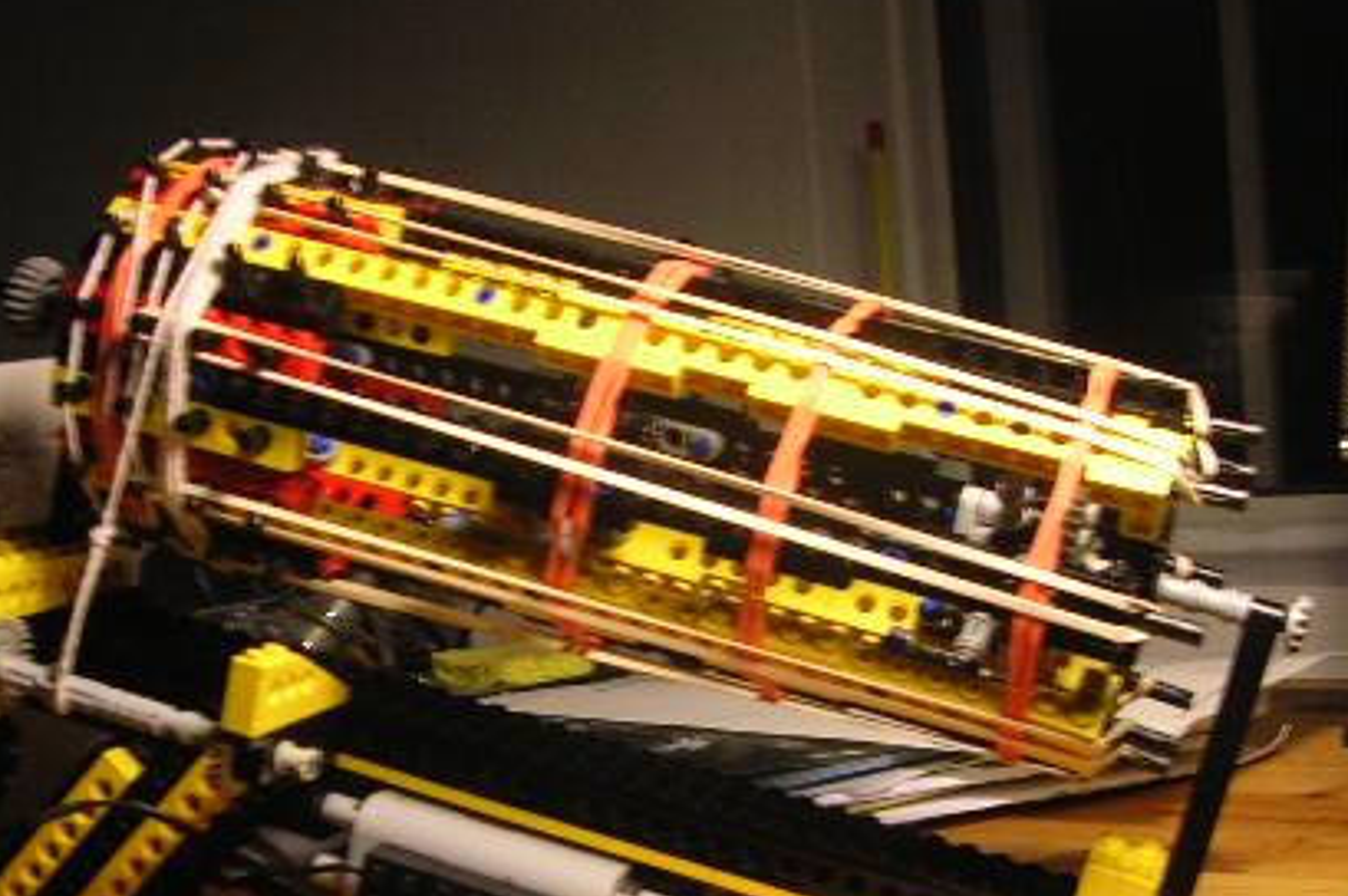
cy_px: 665
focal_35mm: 57
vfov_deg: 23.5
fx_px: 2133
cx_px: 616
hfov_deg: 35.1
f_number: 2.8
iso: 50
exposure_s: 1/8.8
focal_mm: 5.8
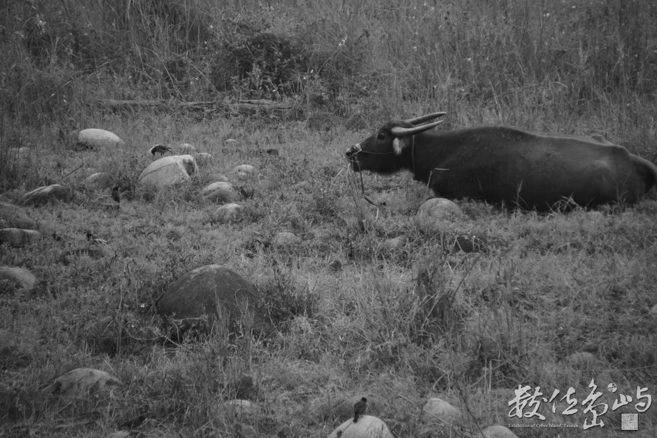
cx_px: 328
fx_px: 7391
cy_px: 219
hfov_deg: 5.1
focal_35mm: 405
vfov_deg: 3.4
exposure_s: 1/60
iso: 640
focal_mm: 270
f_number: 6.3
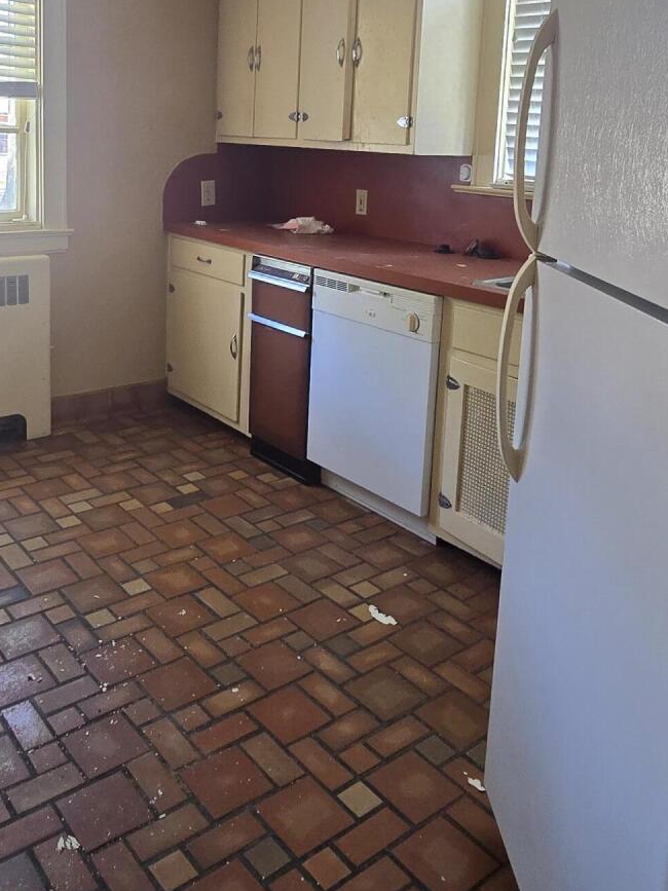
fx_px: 772
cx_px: 253
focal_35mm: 30
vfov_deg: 57.5
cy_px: 246
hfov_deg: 46.4
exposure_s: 1/60
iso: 160
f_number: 2.2
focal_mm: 2.2
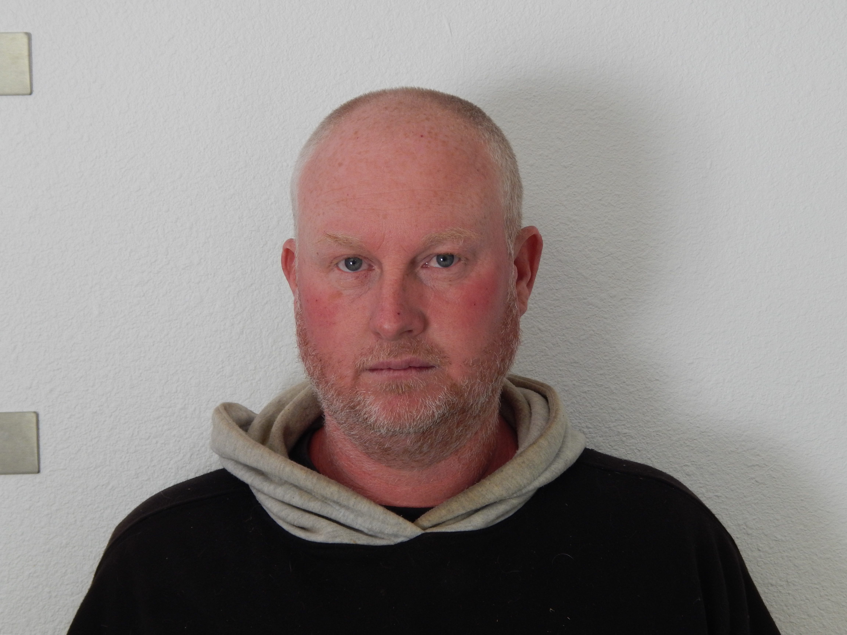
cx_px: 424
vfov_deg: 19.4
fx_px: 1860
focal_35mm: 76
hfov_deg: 25.7
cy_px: 318
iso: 180
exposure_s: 1/30
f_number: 4.2
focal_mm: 13.5
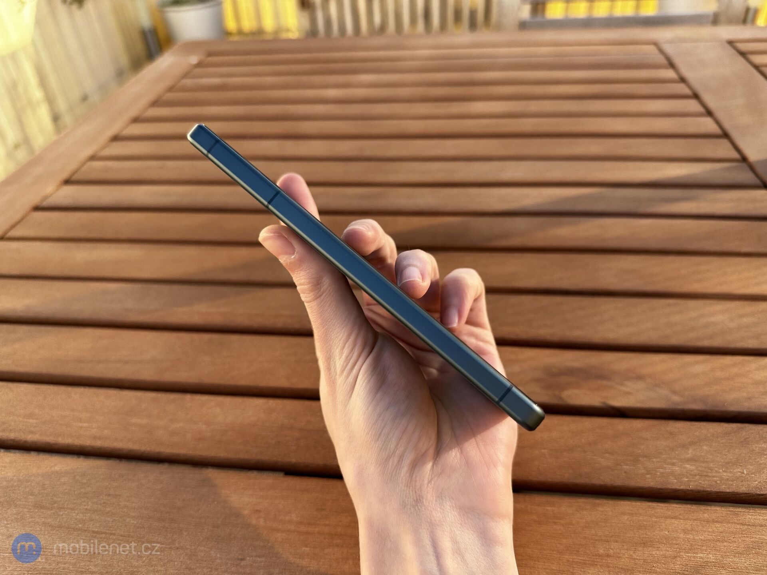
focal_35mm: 24
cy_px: 288
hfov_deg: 71.6
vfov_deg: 56.8
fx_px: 532
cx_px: 384
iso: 80
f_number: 1.78
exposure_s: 1/718
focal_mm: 6.86
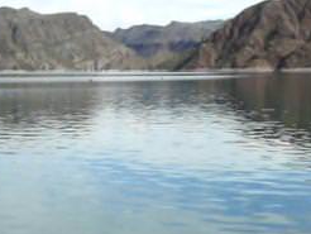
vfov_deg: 20.7
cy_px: 94
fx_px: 639
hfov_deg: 27.3
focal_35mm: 71
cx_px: 196
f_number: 5
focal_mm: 5.2
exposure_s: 1/2000
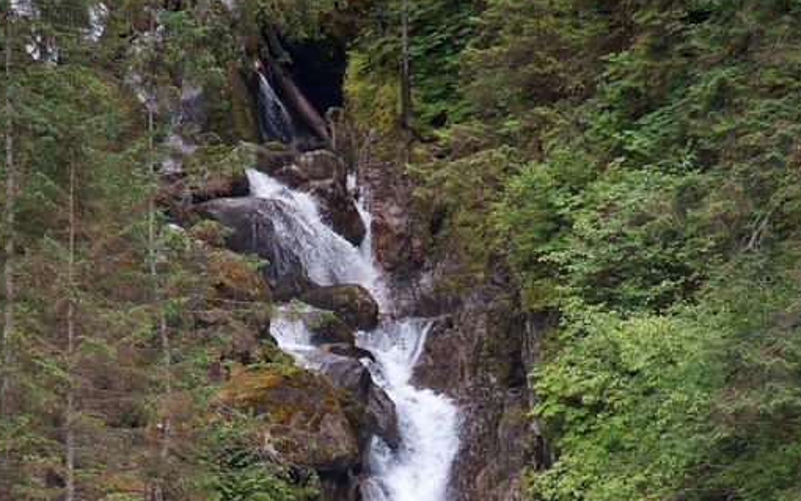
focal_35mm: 307
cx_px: 484
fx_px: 6703
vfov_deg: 4.3
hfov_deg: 6.8
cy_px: 656
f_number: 4
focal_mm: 120
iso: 250
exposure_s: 1/250
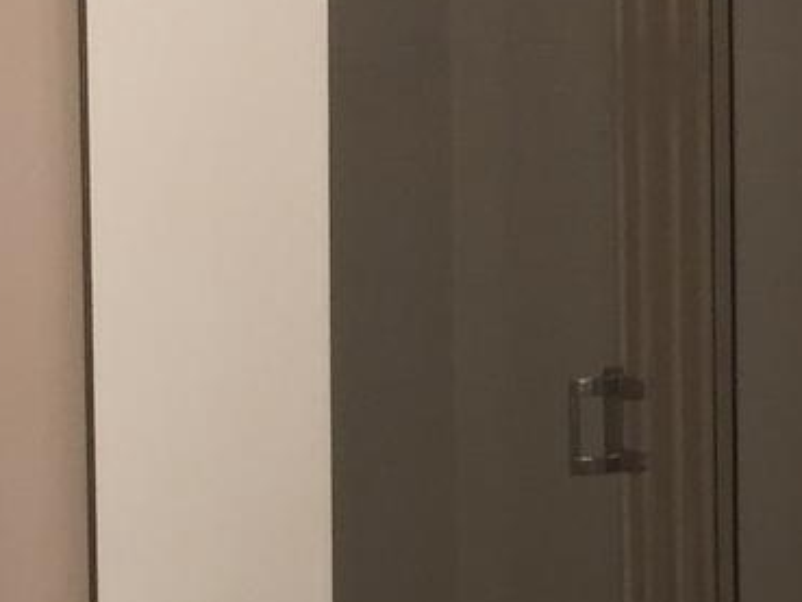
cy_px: 113
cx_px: 554
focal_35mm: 161
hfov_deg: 12.2
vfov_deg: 9.2
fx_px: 3731
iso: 32
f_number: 2.2
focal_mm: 4.15
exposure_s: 1/30
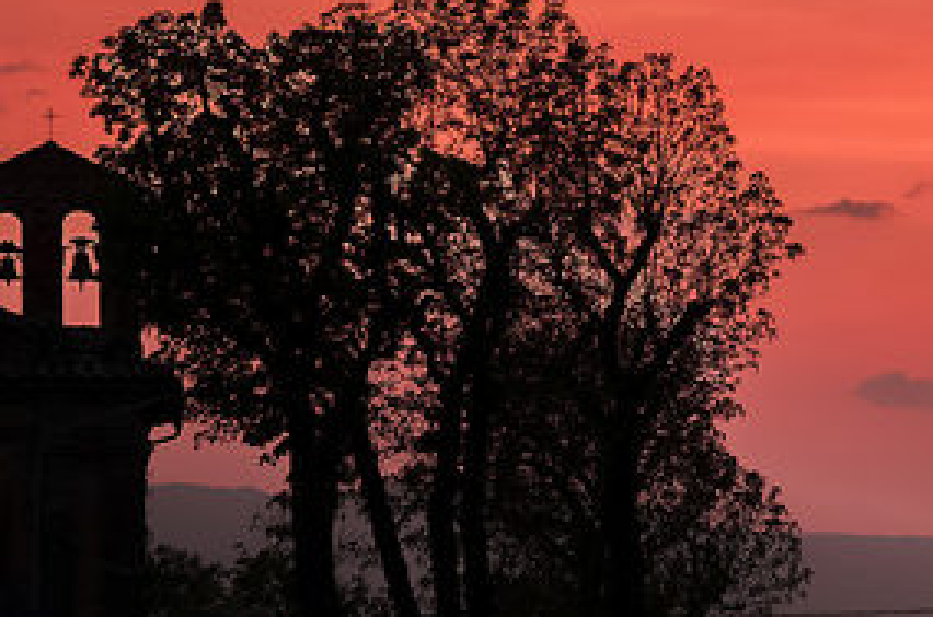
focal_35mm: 301
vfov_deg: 4.5
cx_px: 880
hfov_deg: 6.8
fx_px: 7785
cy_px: 450
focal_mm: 95
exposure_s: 1/160
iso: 320
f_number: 5.6
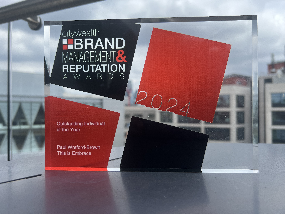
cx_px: 142
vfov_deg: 53.1
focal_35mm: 26
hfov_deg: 67.3
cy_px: 107
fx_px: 214
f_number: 1.5
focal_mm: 5.7
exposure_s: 1/1511
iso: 50
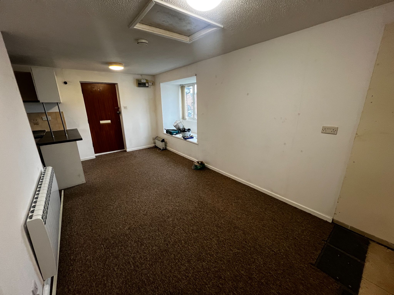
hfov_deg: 106.2
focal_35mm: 13
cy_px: 148
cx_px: 197
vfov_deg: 89.9
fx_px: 148
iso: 200
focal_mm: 1.57
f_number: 1.8
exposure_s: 1/50
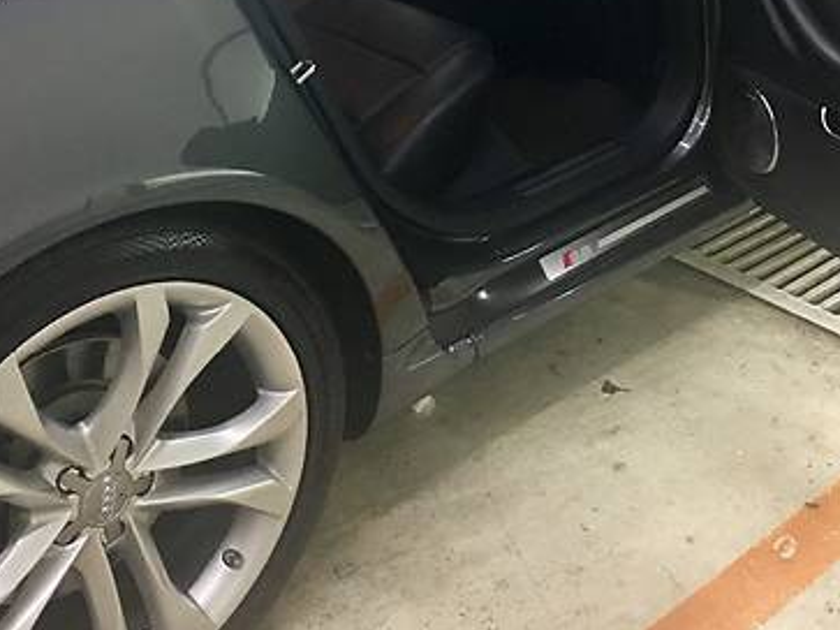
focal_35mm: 64
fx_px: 1553
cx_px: 472
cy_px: 107
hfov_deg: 30.2
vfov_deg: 22.5
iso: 80
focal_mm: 4.2
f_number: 2.2
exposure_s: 1/17
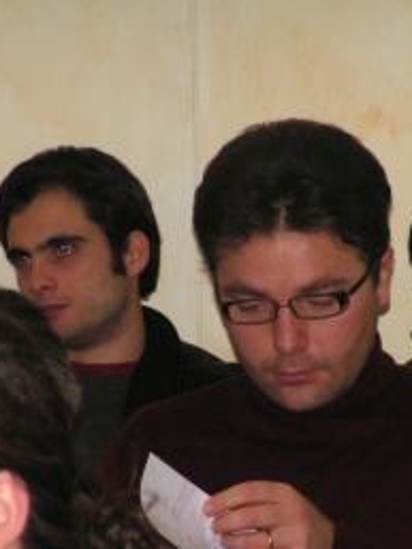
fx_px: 6628
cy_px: 344
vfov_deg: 4.7
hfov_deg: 3.6
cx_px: 331
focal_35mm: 418
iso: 200
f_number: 3.2
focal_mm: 39.8
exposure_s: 1/250
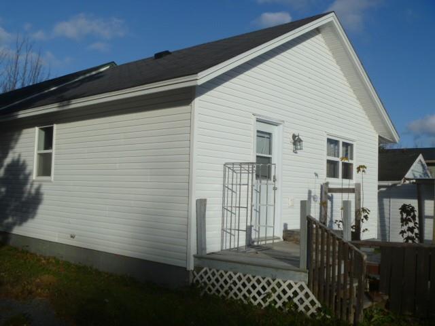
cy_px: 163
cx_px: 218
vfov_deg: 40.7
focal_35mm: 35
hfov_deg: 52.6
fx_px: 440
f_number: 5.6
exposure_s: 1/500
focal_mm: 6.3
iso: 80
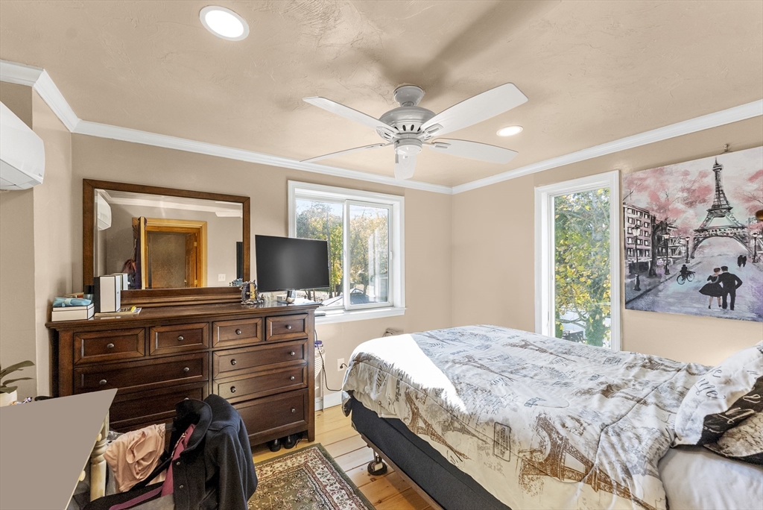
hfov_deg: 104.2
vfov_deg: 81.3
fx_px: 297
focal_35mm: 14
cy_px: 255
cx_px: 382
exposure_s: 1/80
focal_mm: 14
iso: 1000
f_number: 6.3
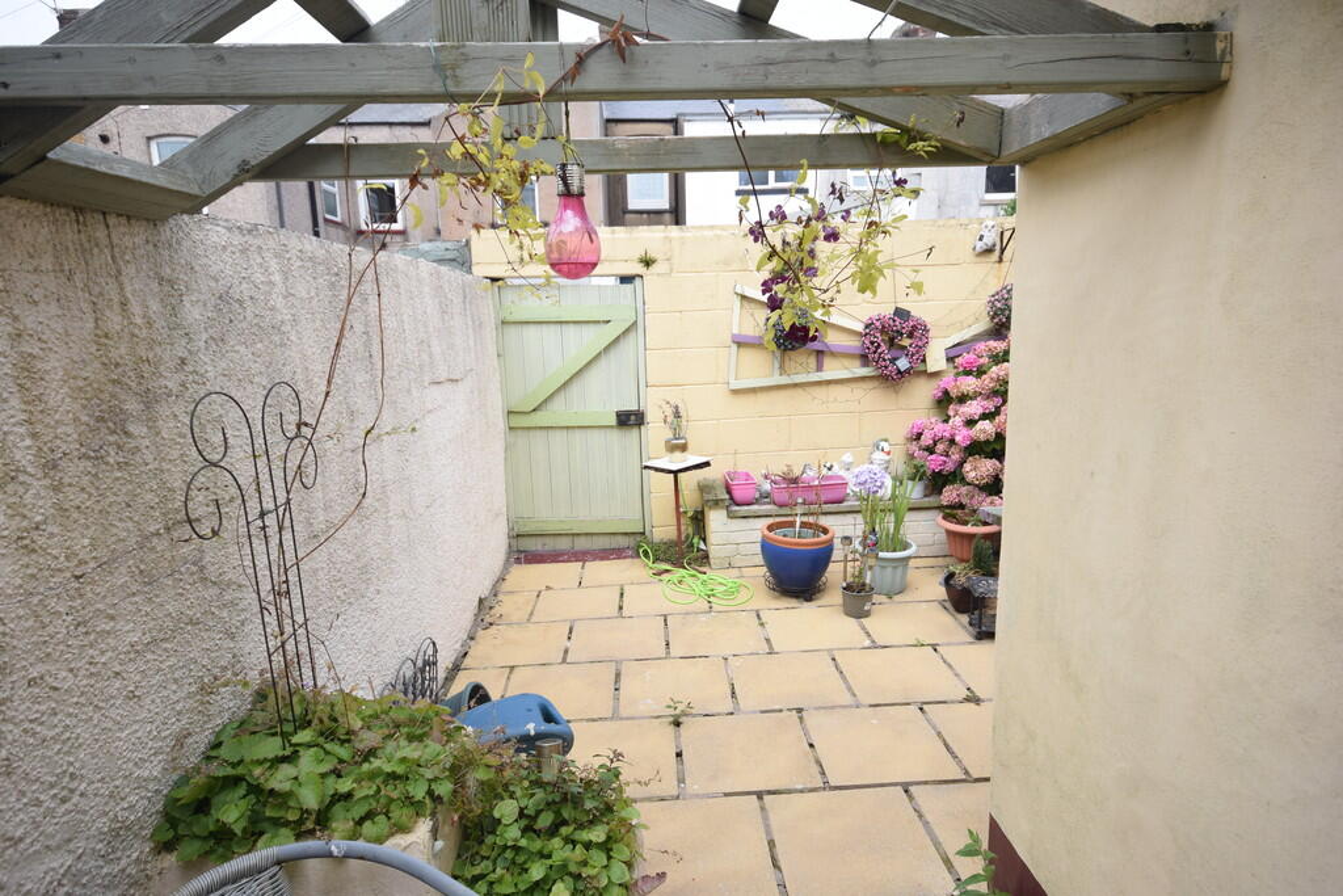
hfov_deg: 85.4
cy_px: 448
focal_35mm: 20
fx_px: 728
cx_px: 672
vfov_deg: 63.2
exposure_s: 1/250
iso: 200
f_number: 8
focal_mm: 13
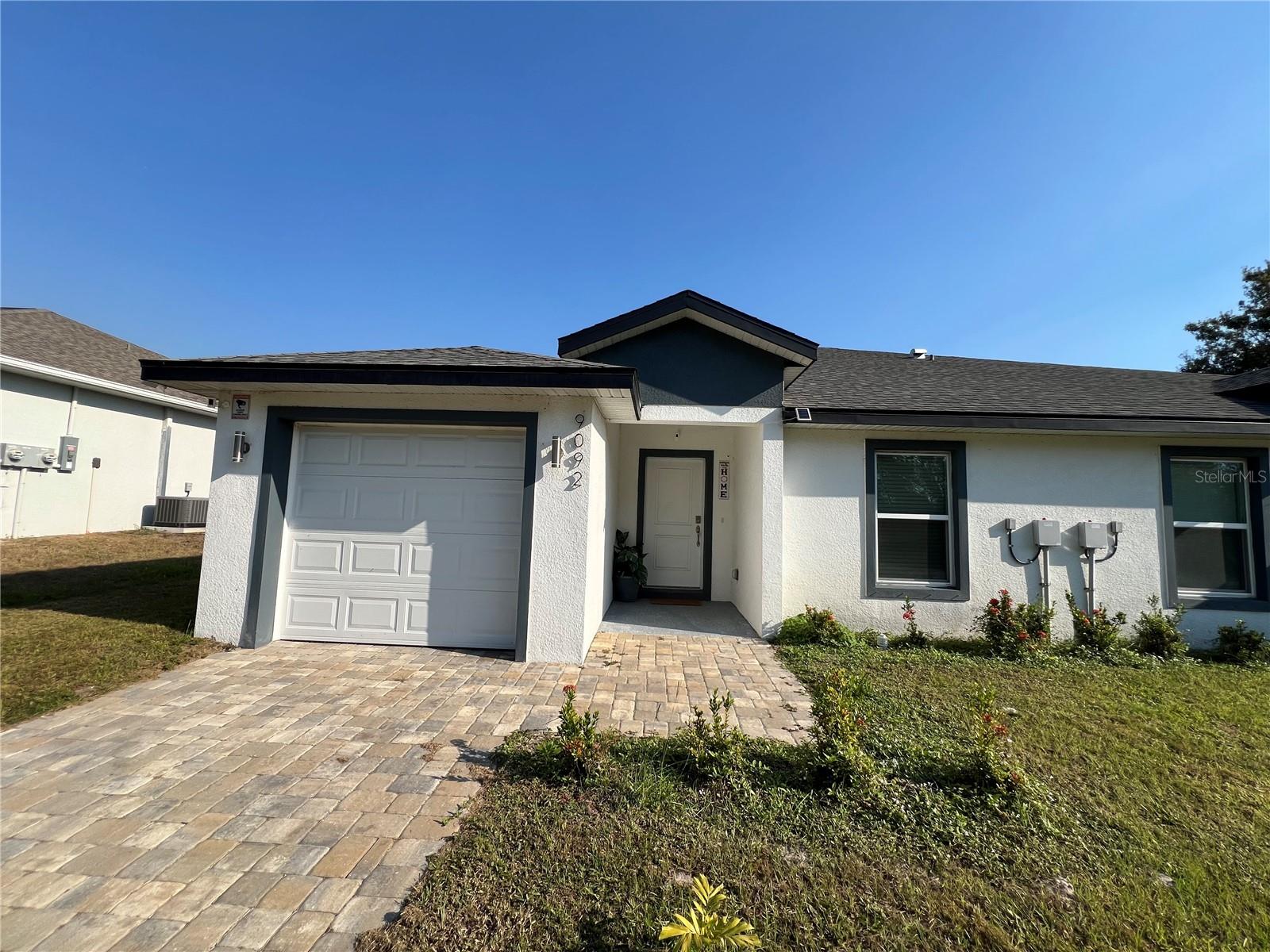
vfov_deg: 89.9
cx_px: 635
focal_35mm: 13
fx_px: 477
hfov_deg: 106.2
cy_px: 476
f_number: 1.8
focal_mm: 1.57
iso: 32
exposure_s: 1/1754
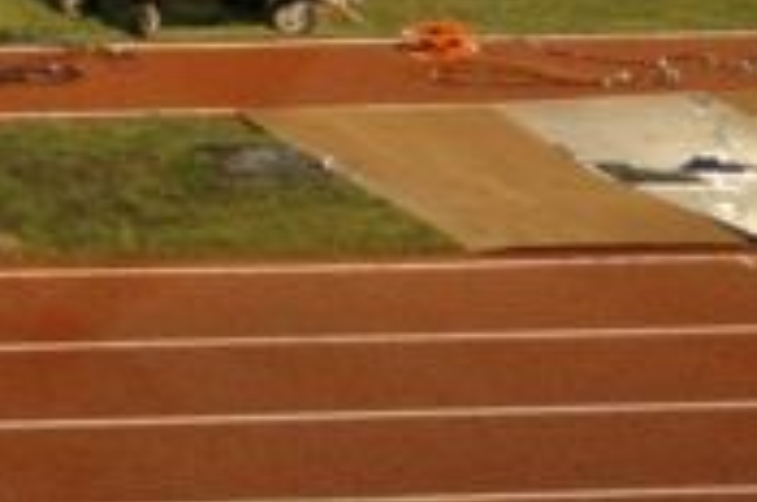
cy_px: -169
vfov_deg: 4.6
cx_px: -1155
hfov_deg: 6.5
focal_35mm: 298
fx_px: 6255
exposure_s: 1/60
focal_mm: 34
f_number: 2.8
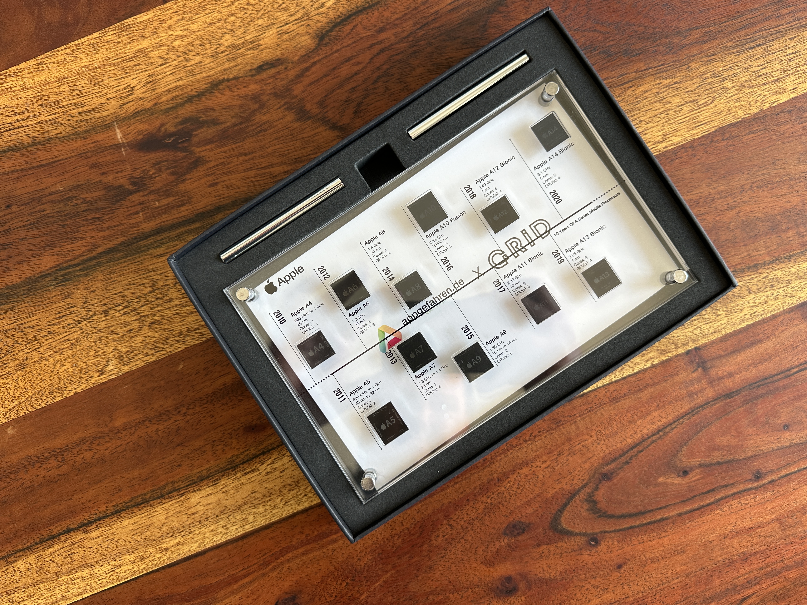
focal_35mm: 25
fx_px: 583
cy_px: 300
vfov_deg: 54.9
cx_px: 412
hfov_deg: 69.4
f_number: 1.78
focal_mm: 6.86
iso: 80
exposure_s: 1/121
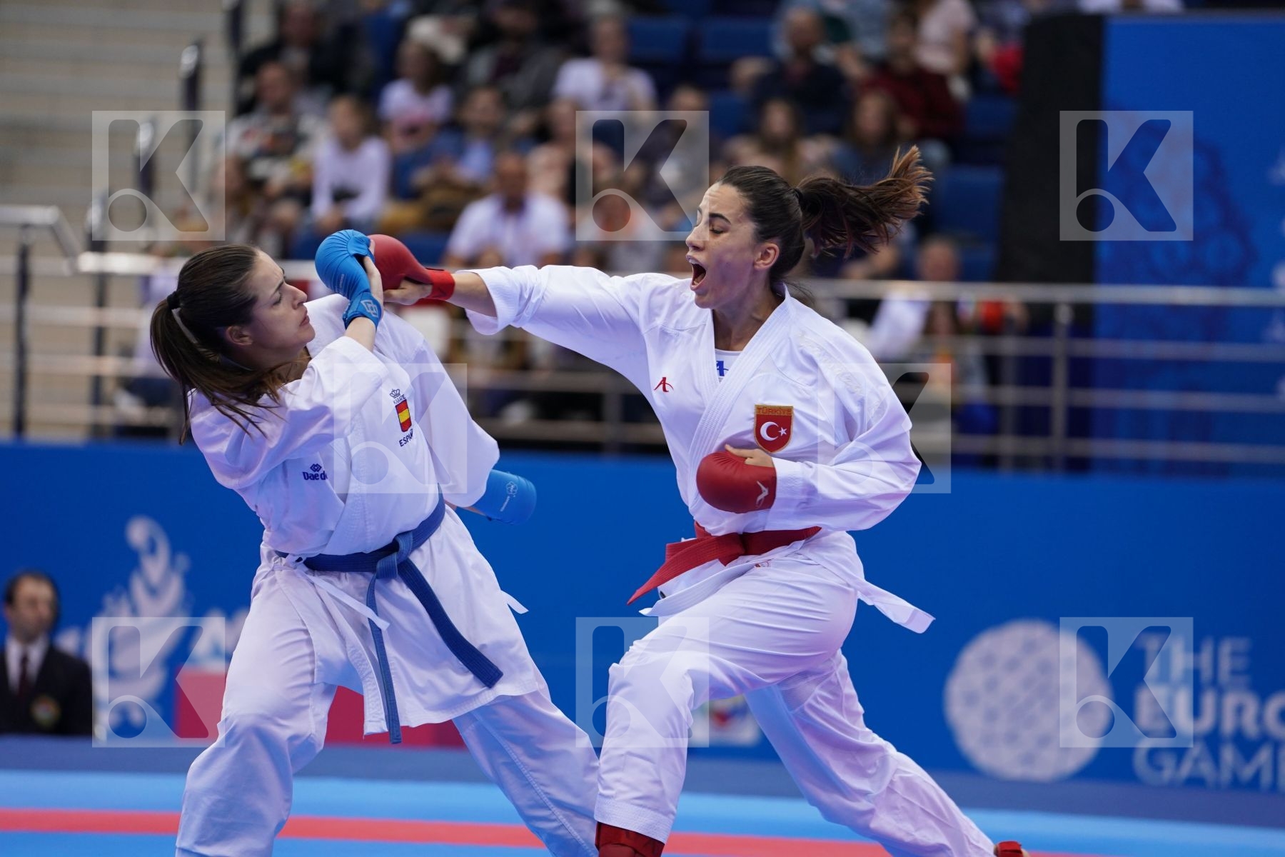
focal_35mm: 200
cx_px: 642
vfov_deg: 6.9
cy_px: 428
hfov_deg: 10.3
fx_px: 7138
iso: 1250
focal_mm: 200
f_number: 2.8
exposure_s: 1/1000
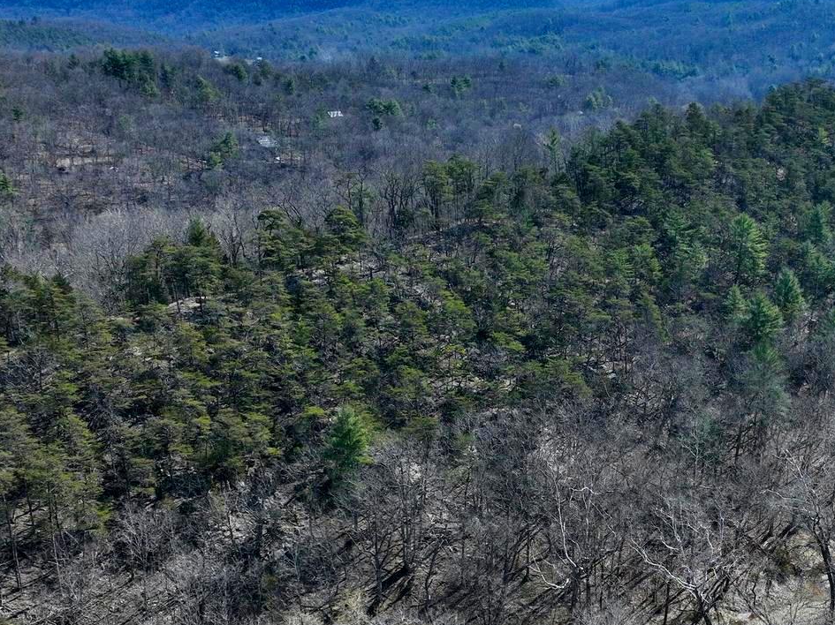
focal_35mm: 52
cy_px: 496
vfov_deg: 27.5
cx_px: 677
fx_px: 1254
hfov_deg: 35.5
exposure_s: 1/4000
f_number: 2.8
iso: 400
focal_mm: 12.29
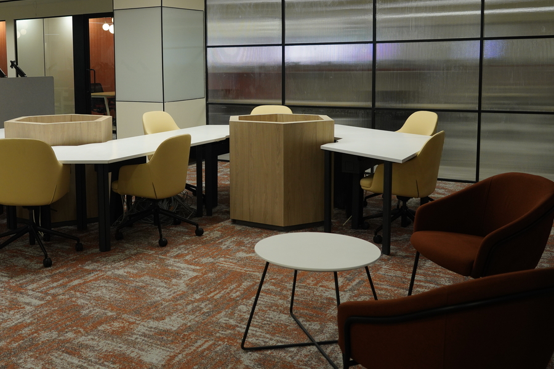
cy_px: 122
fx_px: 616
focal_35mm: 40
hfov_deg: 47.6
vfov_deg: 33.1
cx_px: 181
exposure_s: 1/125
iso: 640
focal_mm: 24
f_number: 4
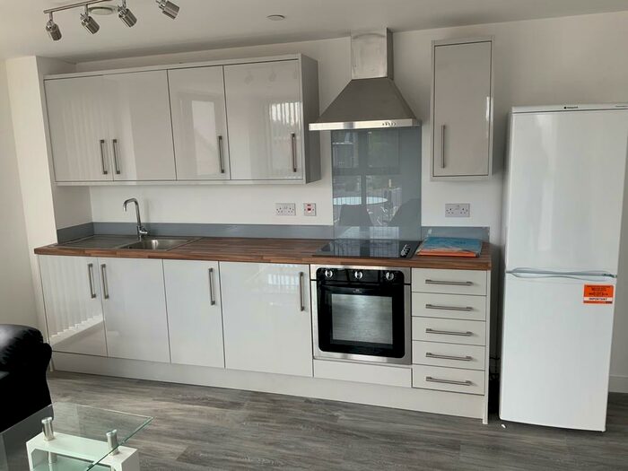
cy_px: 236
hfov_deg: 61.7
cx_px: 314
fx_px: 526
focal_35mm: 29
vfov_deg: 48.2
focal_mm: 3
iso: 25
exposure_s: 1/122
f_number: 1.8
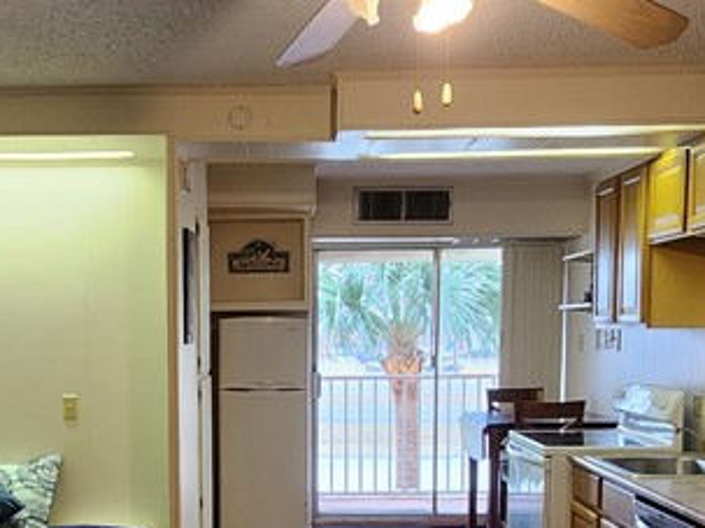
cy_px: 447
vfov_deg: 31.7
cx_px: 249
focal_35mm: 44
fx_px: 896
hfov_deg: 42.5
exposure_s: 1/60
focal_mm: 2.2
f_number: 2.2
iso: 320
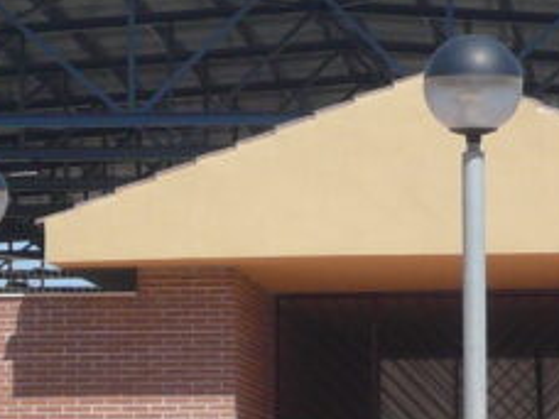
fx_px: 5361
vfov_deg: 4.5
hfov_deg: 6.0
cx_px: 476
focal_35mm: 332
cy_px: 167
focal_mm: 13.2
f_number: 4.8
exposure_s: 1/640
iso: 100
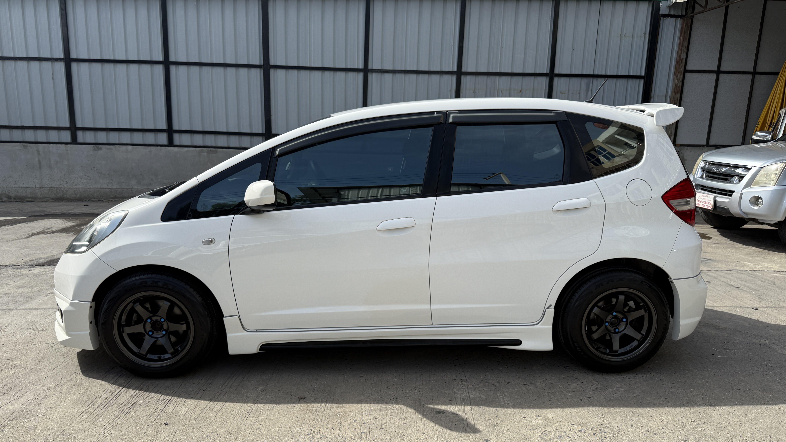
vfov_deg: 42.8
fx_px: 563
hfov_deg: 69.8
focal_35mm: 27
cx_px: 381
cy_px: 243
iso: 80
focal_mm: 6.76
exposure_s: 1/2801
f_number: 1.78
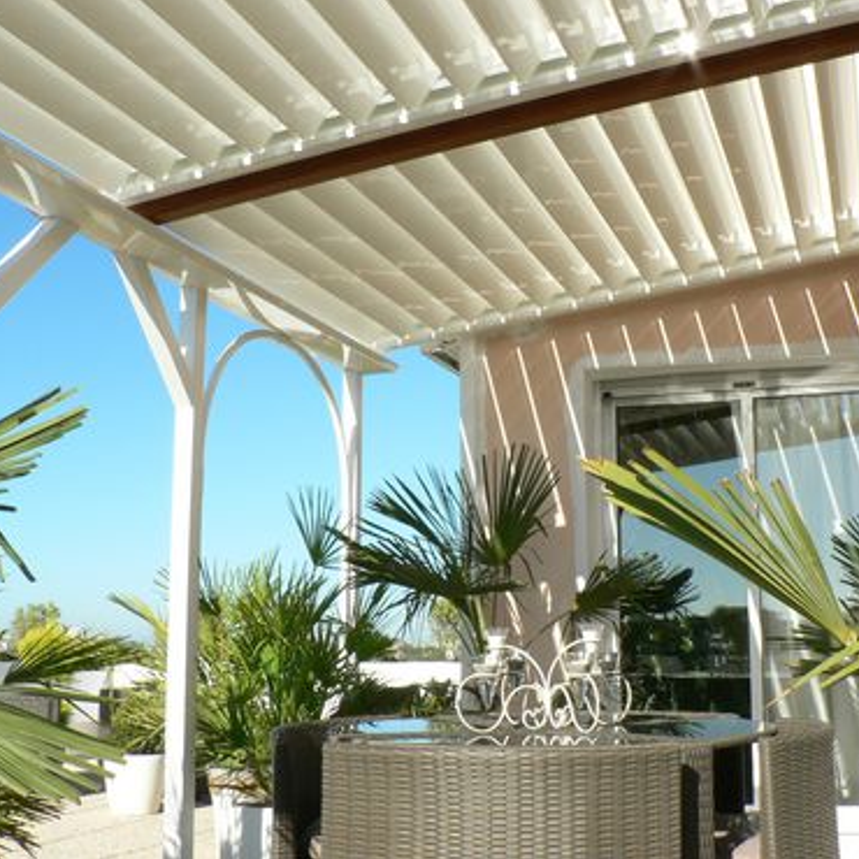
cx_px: 529
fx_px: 1207
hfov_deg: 38.9
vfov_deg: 39.2
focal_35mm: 43
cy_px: 426
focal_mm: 6
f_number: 8
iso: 100
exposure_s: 1/200
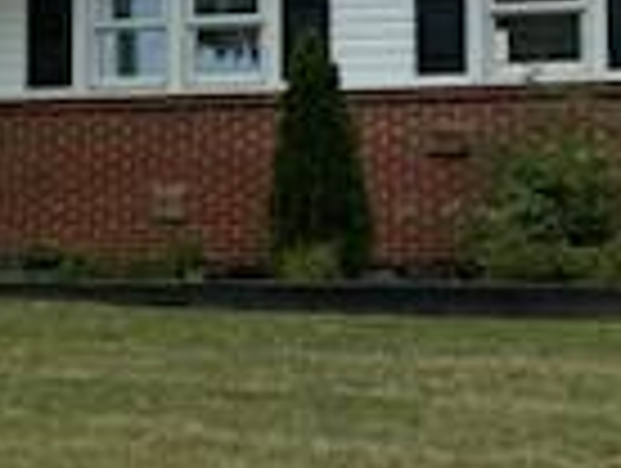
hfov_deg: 17.6
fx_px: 1995
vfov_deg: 13.2
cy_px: 14
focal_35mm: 111
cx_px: 202
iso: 80
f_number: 1.78
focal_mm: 6.76
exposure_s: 1/2801
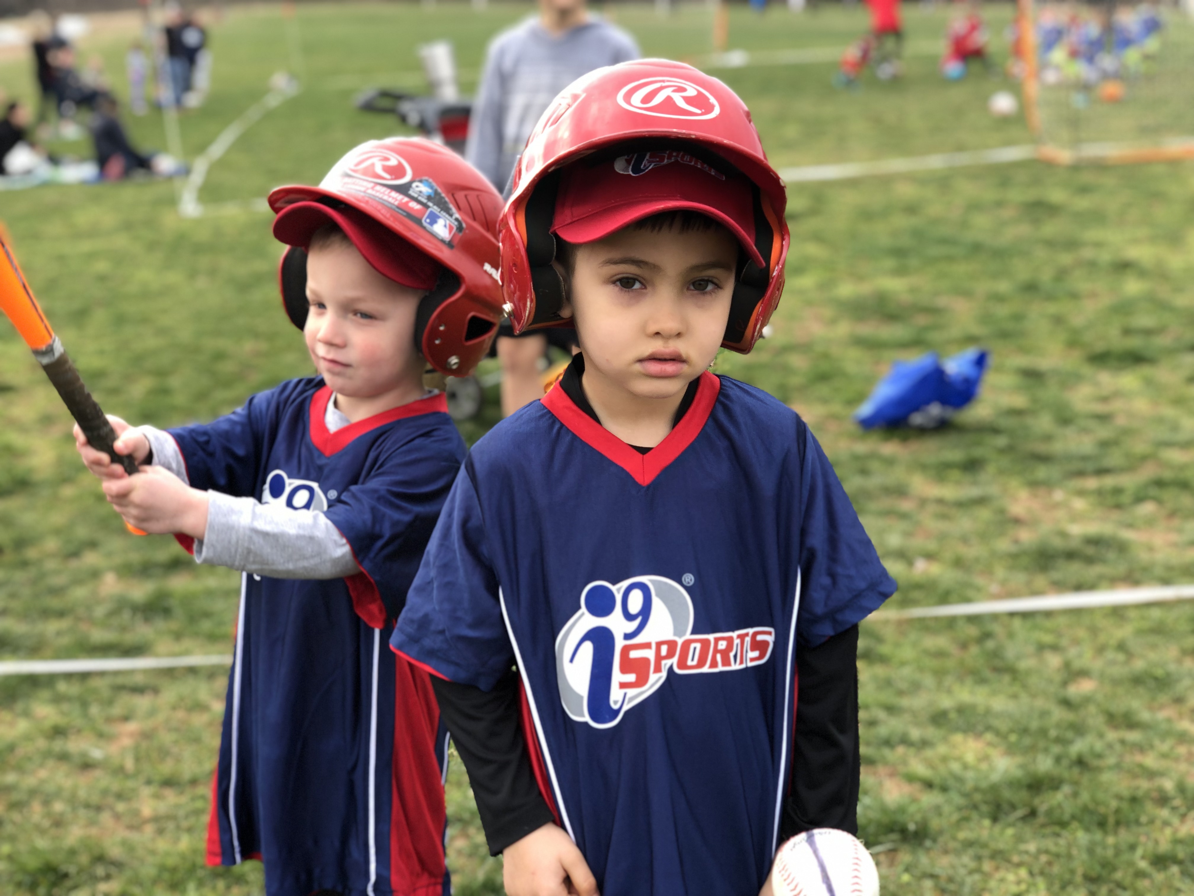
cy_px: 448
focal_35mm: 52
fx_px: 1794
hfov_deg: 36.8
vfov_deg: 28.0
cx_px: 597
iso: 20
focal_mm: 6
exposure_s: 1/120
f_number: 2.4
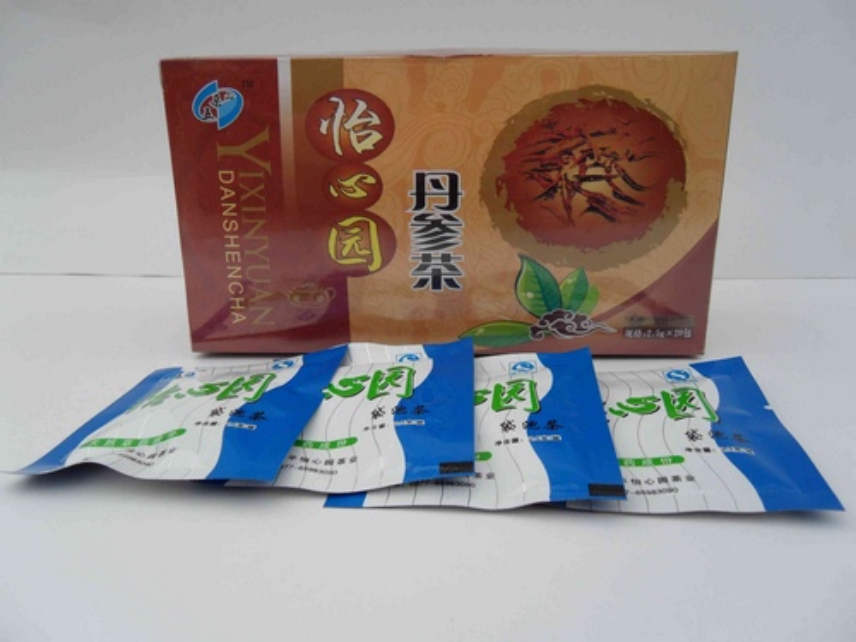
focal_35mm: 28
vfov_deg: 49.7
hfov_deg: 63.4
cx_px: 428
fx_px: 692
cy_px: 321
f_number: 3.4
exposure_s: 1/750
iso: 80
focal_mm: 5
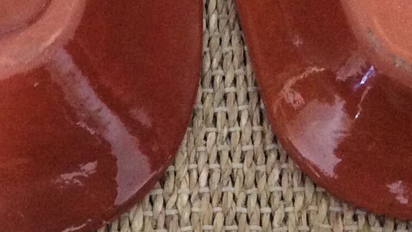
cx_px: 138
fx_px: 1311
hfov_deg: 17.8
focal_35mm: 120
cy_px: -115
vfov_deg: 9.8
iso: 250
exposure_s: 1/25
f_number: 2.4
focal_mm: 3.3
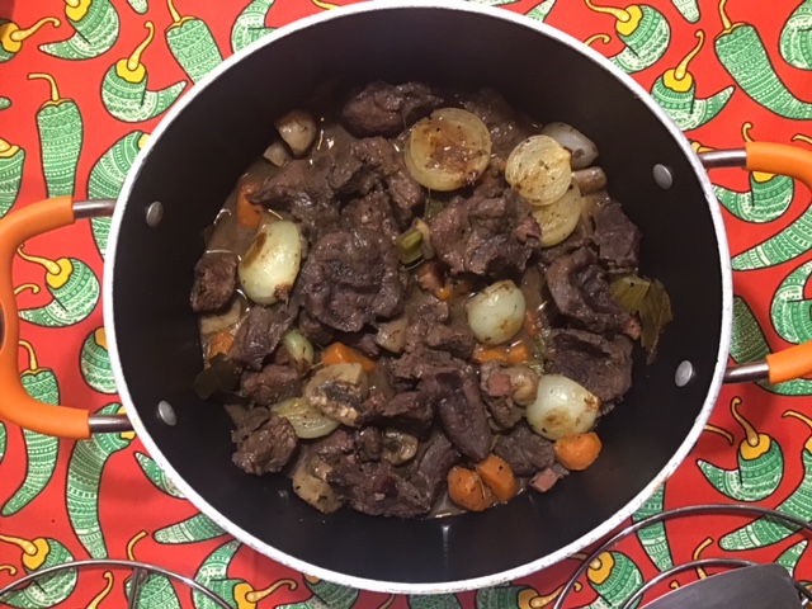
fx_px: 727
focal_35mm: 31
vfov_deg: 45.4
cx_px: 406
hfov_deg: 58.4
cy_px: 304
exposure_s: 1/17
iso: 200
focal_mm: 3.3
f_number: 2.4
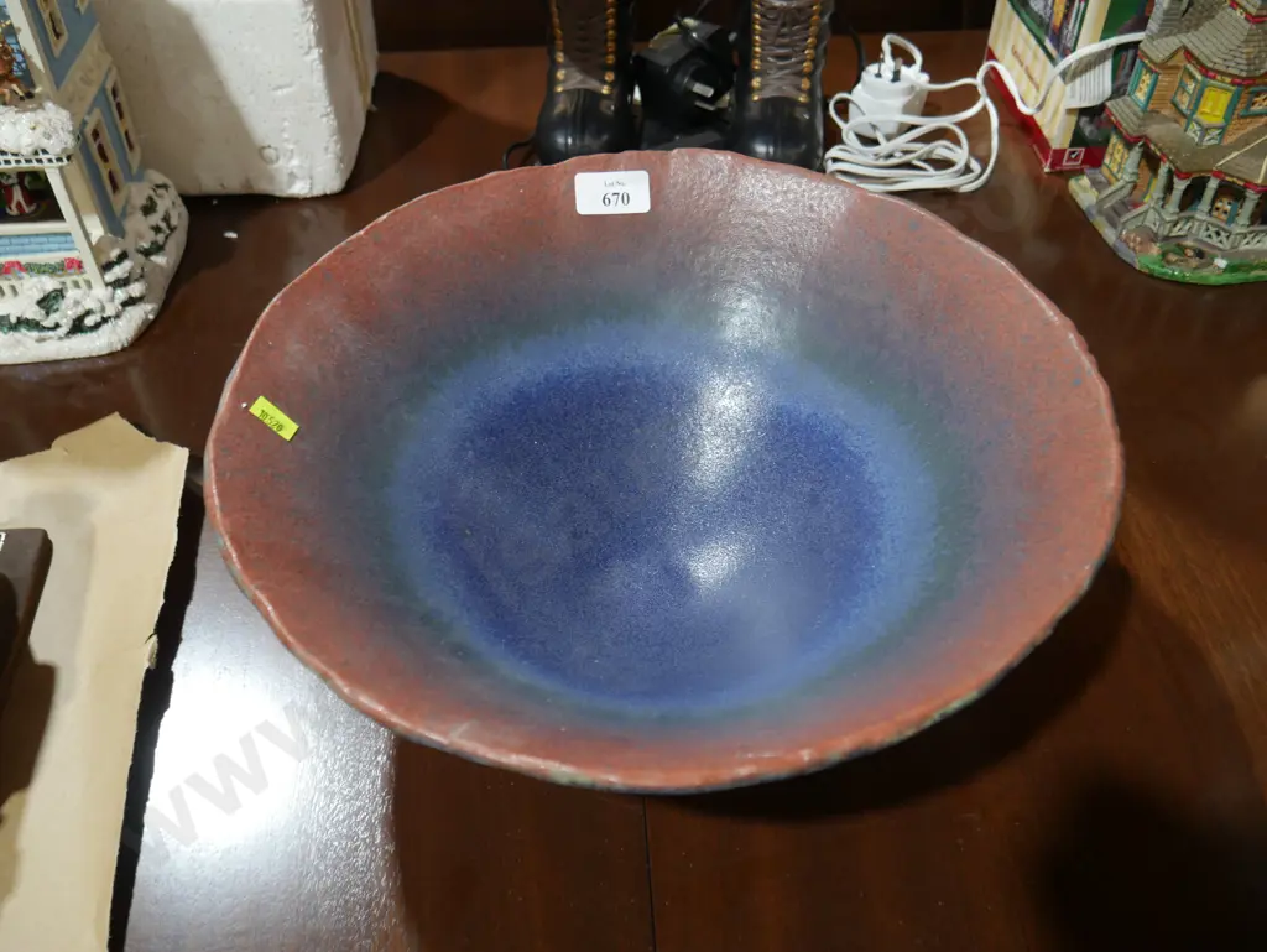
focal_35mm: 30
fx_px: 1099
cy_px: 476
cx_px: 634
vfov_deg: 46.8
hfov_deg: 59.9
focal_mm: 15
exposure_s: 1/60
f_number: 3.6
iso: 400
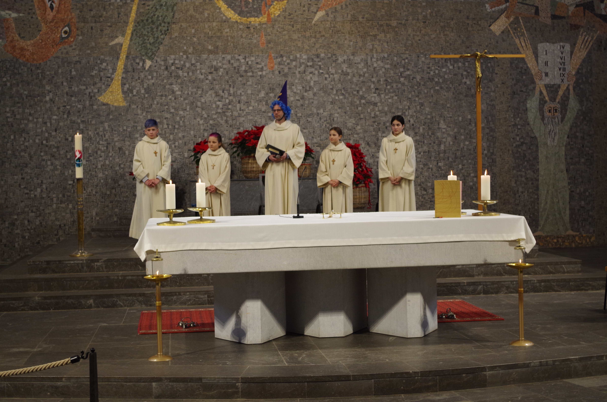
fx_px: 1010
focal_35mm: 60
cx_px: 304
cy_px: 201
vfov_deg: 22.5
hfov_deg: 33.5
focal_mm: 40
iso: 800
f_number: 4.5
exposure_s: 1/80
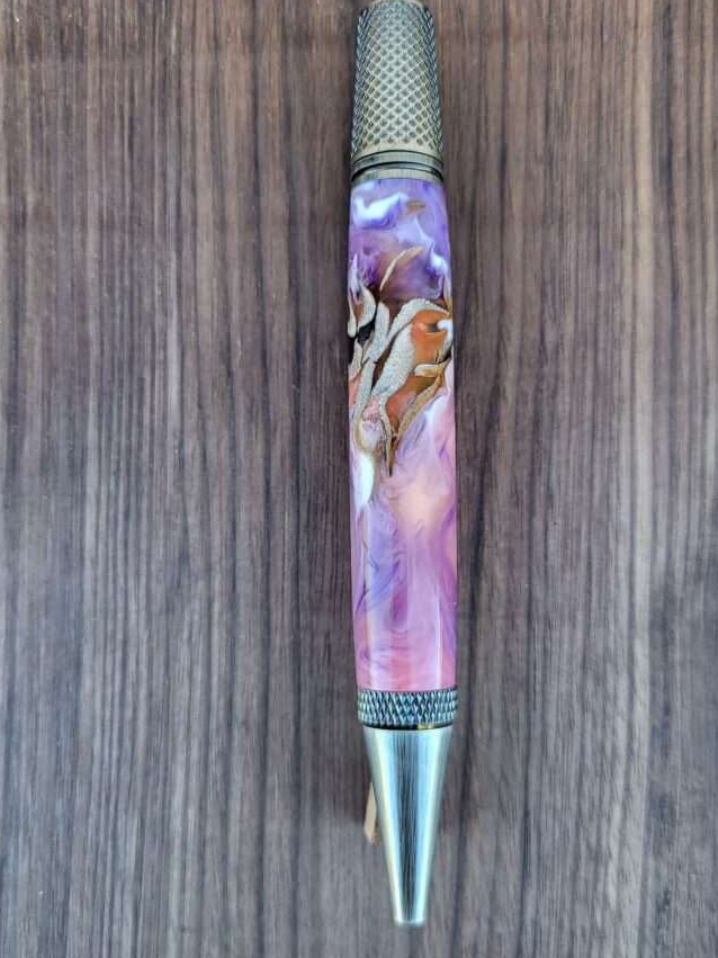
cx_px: 386
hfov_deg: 42.9
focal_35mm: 33
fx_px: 913
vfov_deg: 55.4
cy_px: 490
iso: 80
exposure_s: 1/100
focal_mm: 5.4
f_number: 1.8
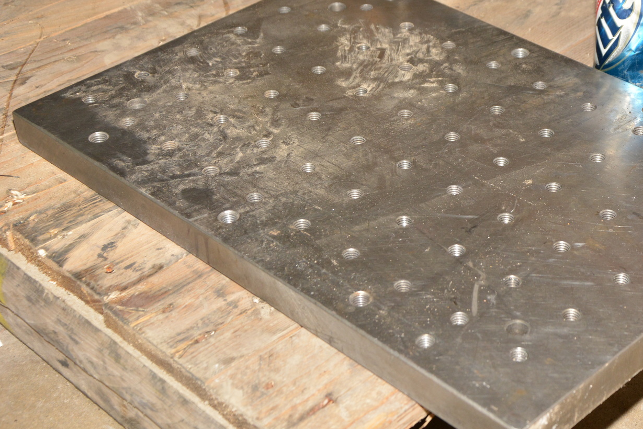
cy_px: 183
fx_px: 1483
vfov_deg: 16.5
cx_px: 444
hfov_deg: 24.3
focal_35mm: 83
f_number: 7.1
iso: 800
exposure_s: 1/60
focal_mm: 40
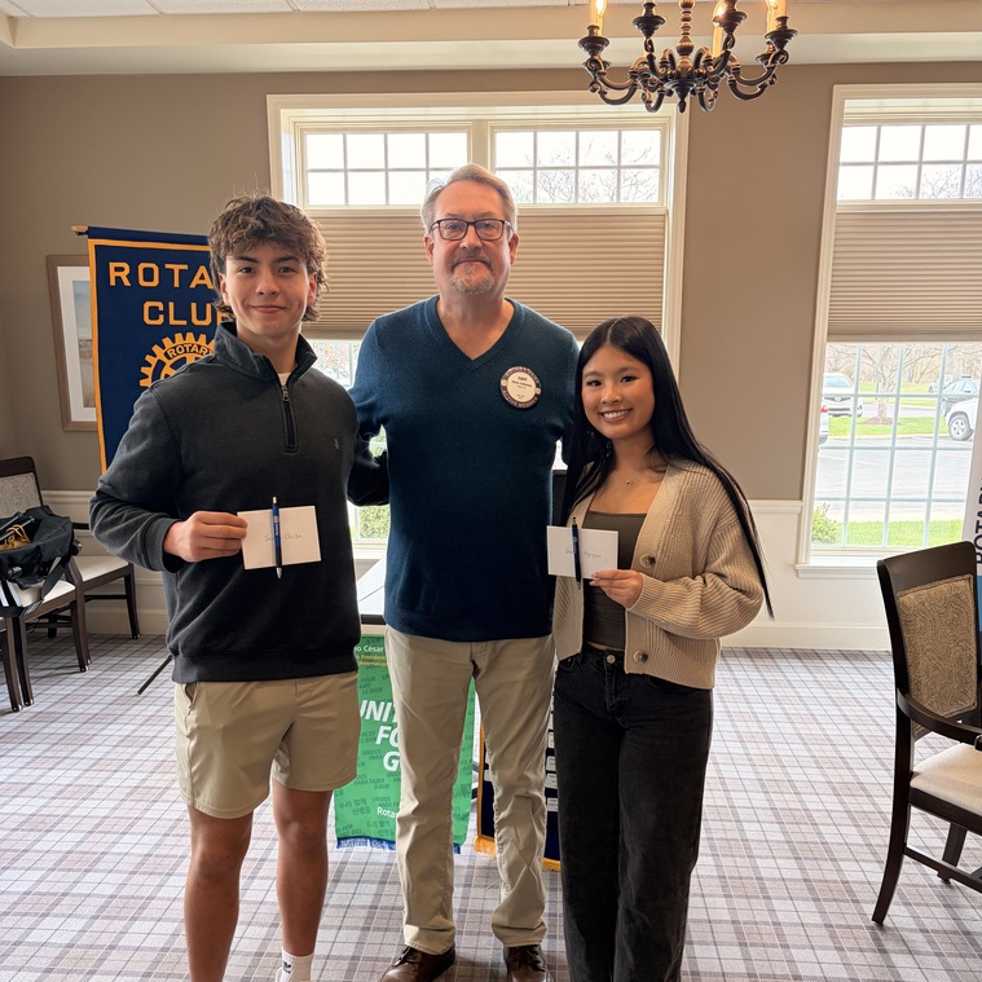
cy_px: 593
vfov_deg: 52.2
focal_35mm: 31
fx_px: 995
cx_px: 493
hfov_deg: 52.5
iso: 160
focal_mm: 5.96
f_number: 1.6
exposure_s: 1/120
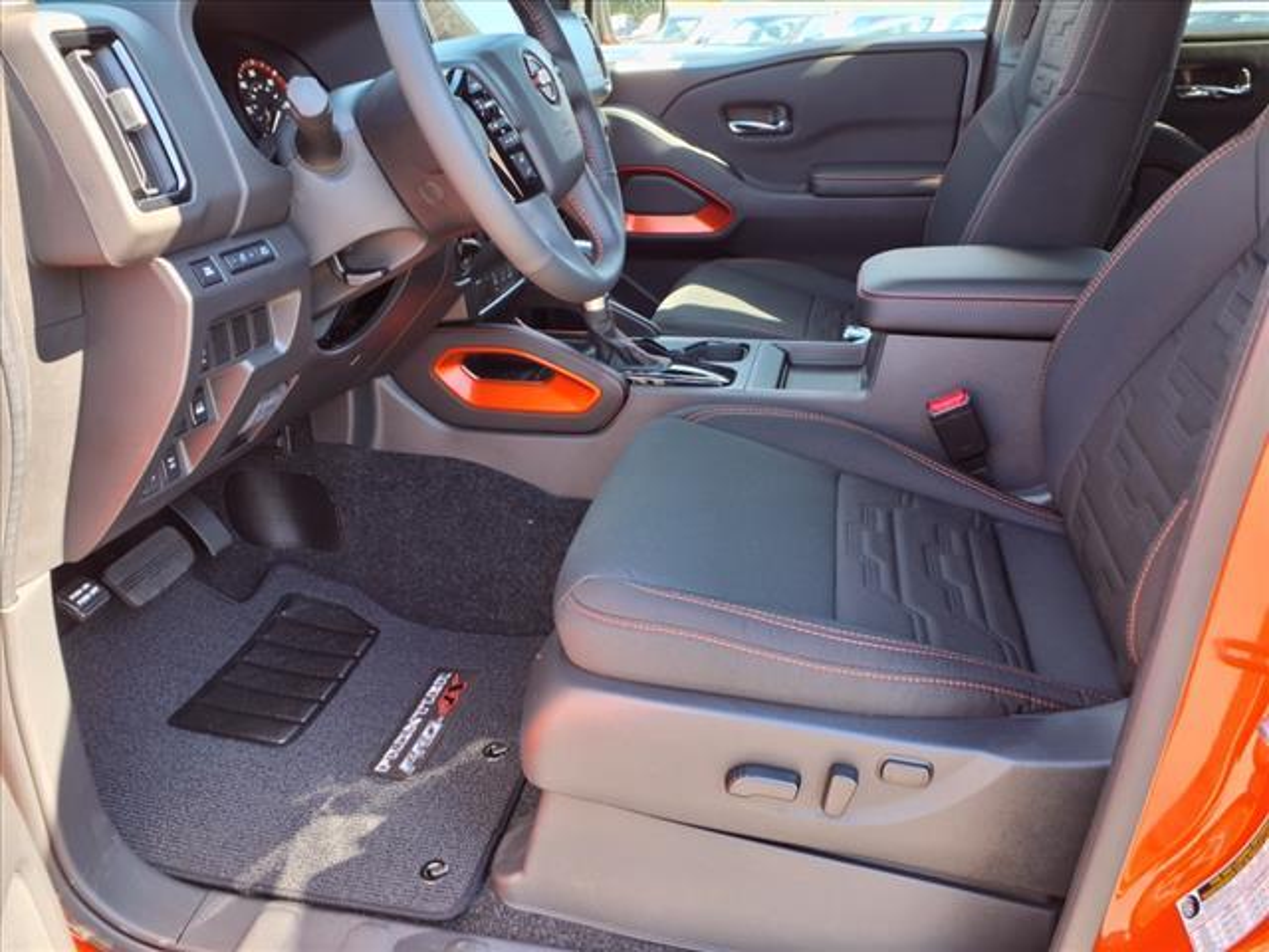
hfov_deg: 65.3
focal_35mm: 27
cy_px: 476
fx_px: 990
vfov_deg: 51.4
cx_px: 634
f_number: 1.9
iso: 50
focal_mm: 3.58
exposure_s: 1/60.2
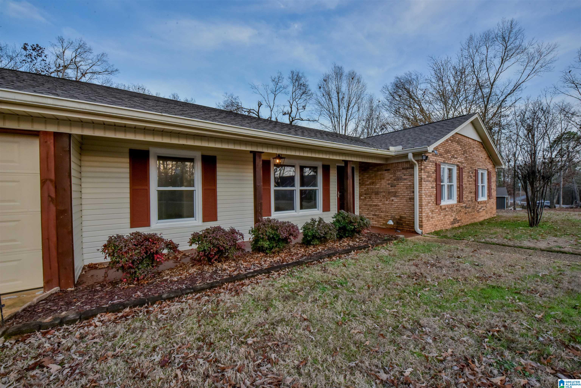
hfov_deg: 104.2
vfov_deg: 81.2
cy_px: 194
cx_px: 290
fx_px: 226
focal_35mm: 14
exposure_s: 1/80
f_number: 22
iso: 1000
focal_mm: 14
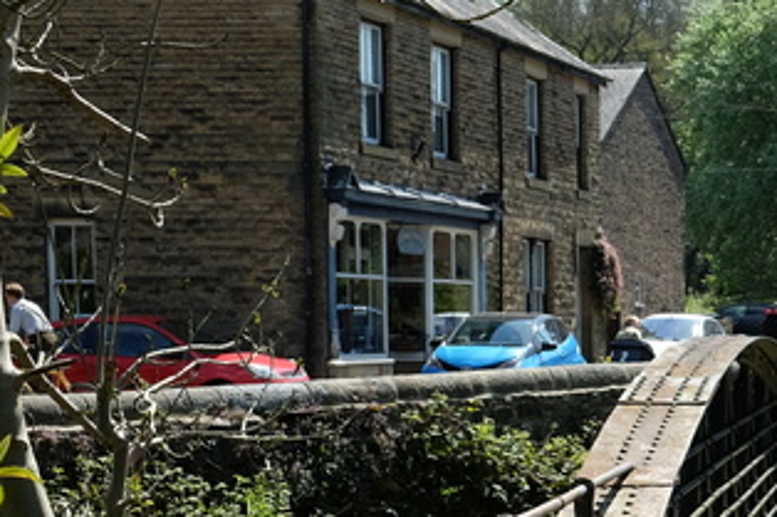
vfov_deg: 12.7
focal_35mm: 106
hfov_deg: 18.4
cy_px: 569
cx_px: 913
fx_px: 2287
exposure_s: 1/340
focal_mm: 27.7
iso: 200
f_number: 5.6
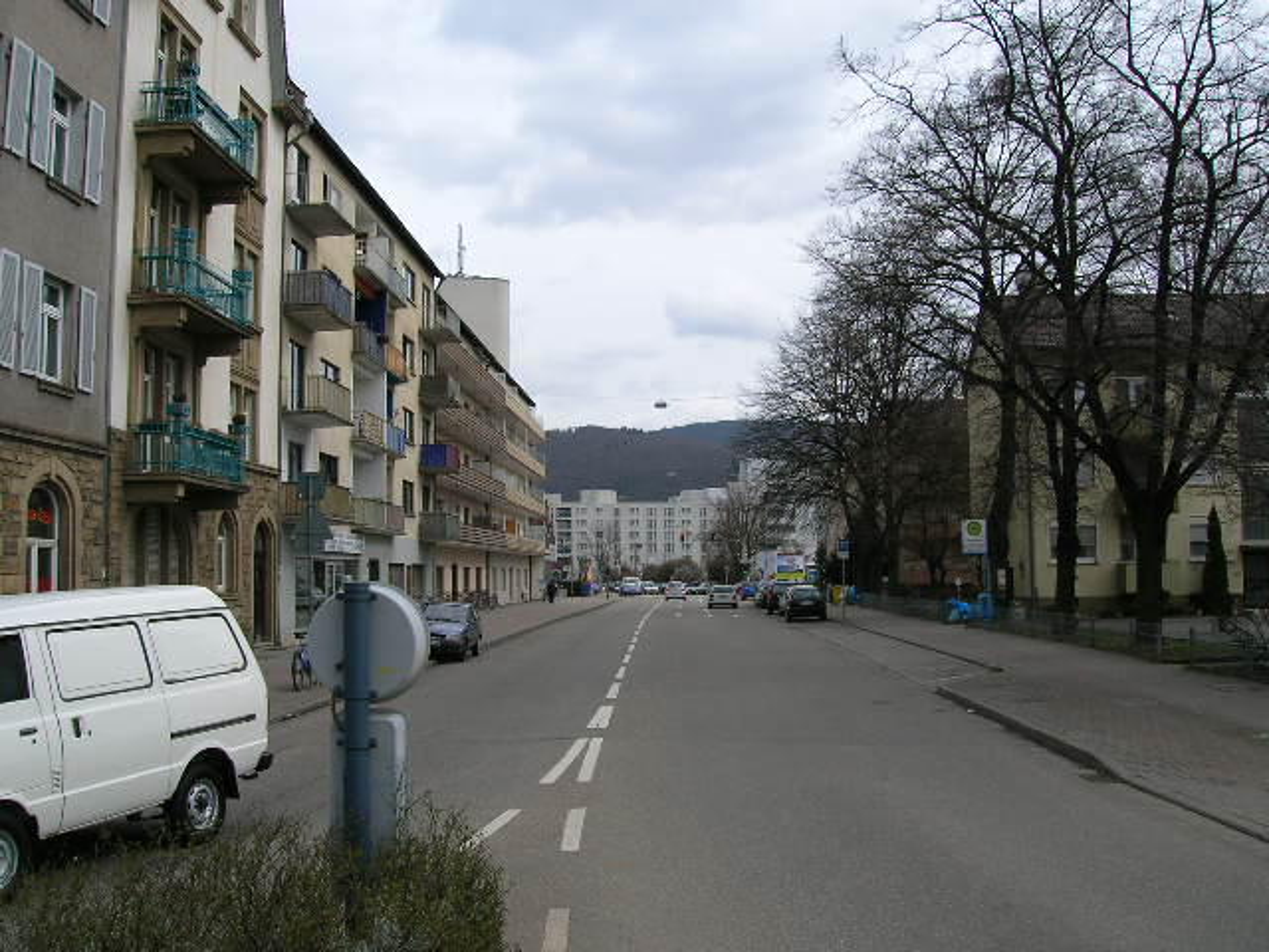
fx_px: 1246
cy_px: 476
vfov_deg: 41.8
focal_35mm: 34
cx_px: 634
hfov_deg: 54.0
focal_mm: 5.7
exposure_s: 1/362
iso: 50
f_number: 4.9
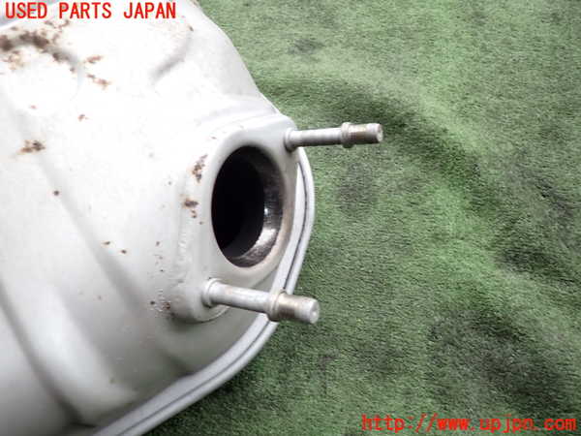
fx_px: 420
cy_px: 218
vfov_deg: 54.9
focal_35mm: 25
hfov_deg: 69.4
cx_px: 290
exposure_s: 1/50
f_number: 5.6
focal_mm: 4.5
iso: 100
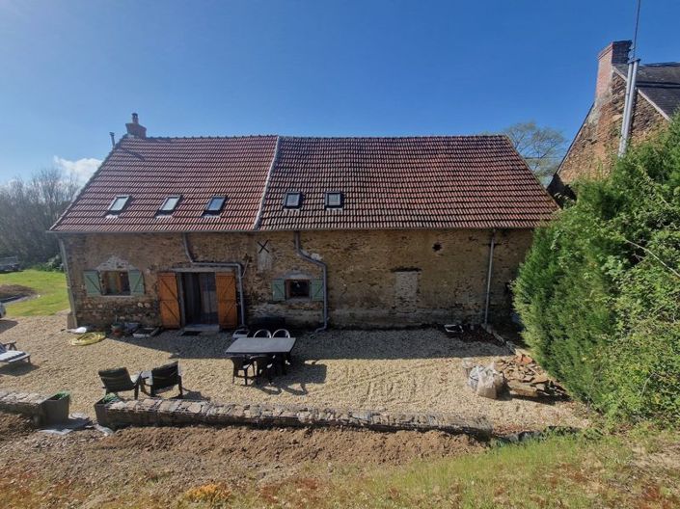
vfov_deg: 89.9
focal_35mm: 13
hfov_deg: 106.2
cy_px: 254
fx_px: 255
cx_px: 340
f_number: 2.2
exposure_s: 1/1844
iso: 50
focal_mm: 2.2
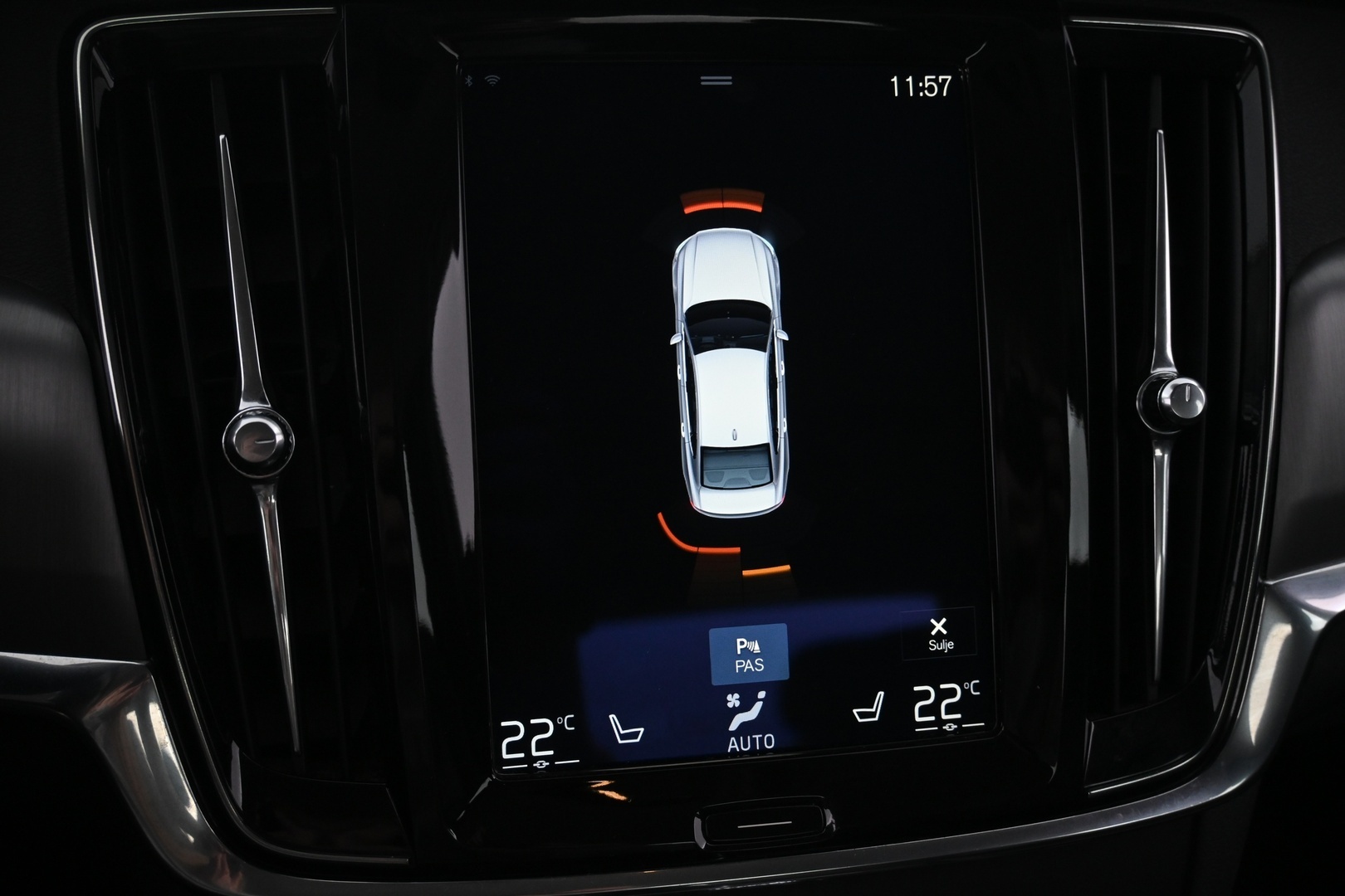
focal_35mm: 37
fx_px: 1373
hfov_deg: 52.2
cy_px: 448
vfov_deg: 36.2
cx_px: 672
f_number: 4.2
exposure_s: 1/40
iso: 1400
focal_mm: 24.5
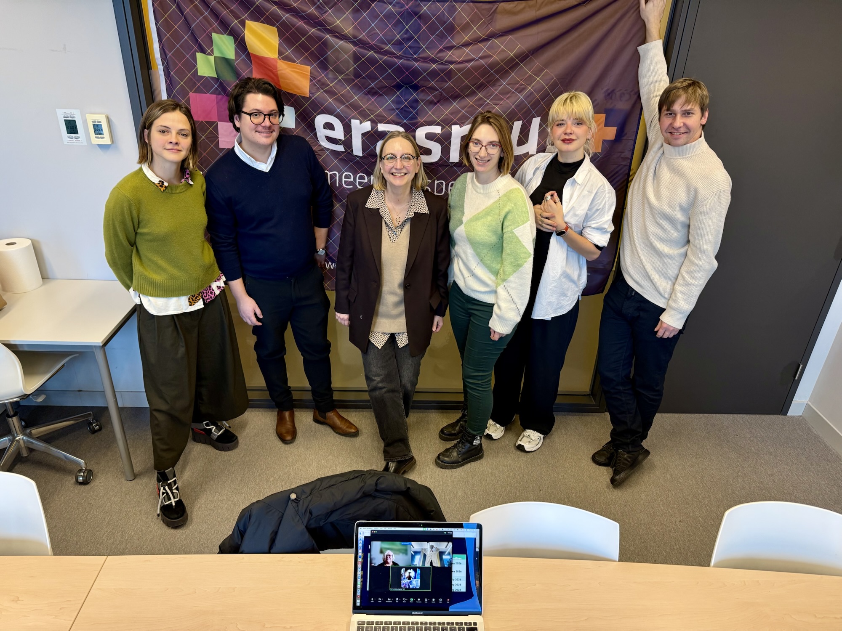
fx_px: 584
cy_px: 316
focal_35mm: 24
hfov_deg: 71.6
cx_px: 421
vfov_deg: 56.8
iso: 160
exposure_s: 1/50
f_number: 1.78
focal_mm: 6.76
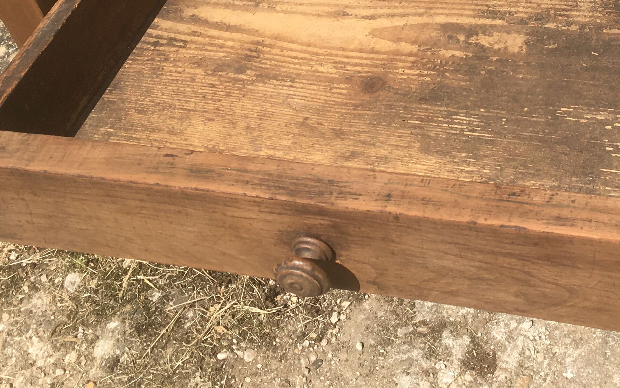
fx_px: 1183
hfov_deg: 28.9
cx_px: 473
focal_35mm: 70
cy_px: -87
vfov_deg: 17.7
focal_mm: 4.15
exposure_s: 1/1479
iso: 25
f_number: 2.2
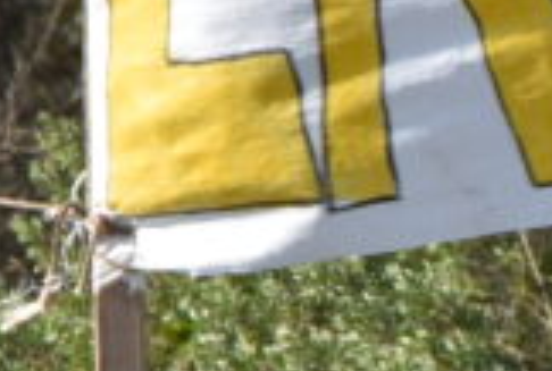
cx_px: 1179
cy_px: 70
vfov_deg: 0.7
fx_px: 28897
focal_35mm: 1879
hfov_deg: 1.1
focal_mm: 185
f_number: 16
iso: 200
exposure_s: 1/125
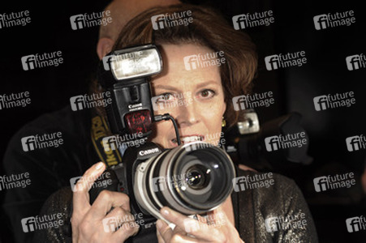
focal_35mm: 70
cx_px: 183
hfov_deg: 28.9
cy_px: 122
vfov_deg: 19.4
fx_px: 711
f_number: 5.6
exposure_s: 1/160
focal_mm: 70
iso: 400
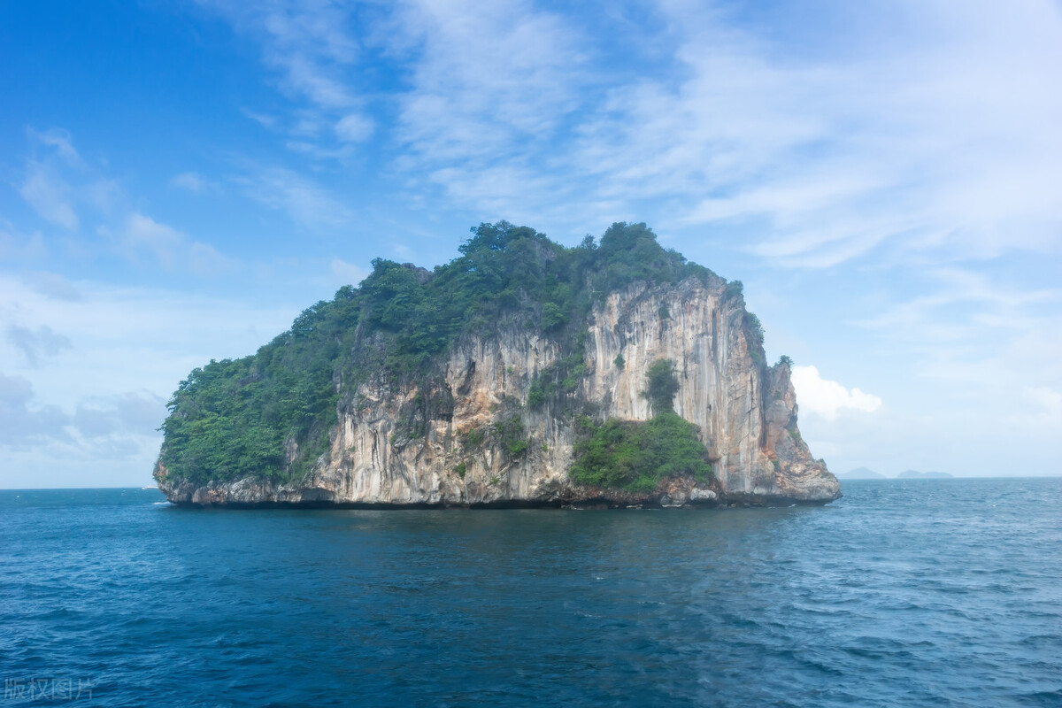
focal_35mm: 39
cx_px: 531
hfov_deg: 49.6
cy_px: 354
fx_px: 1150
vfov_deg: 34.2
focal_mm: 26
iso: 200
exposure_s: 1/400
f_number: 8
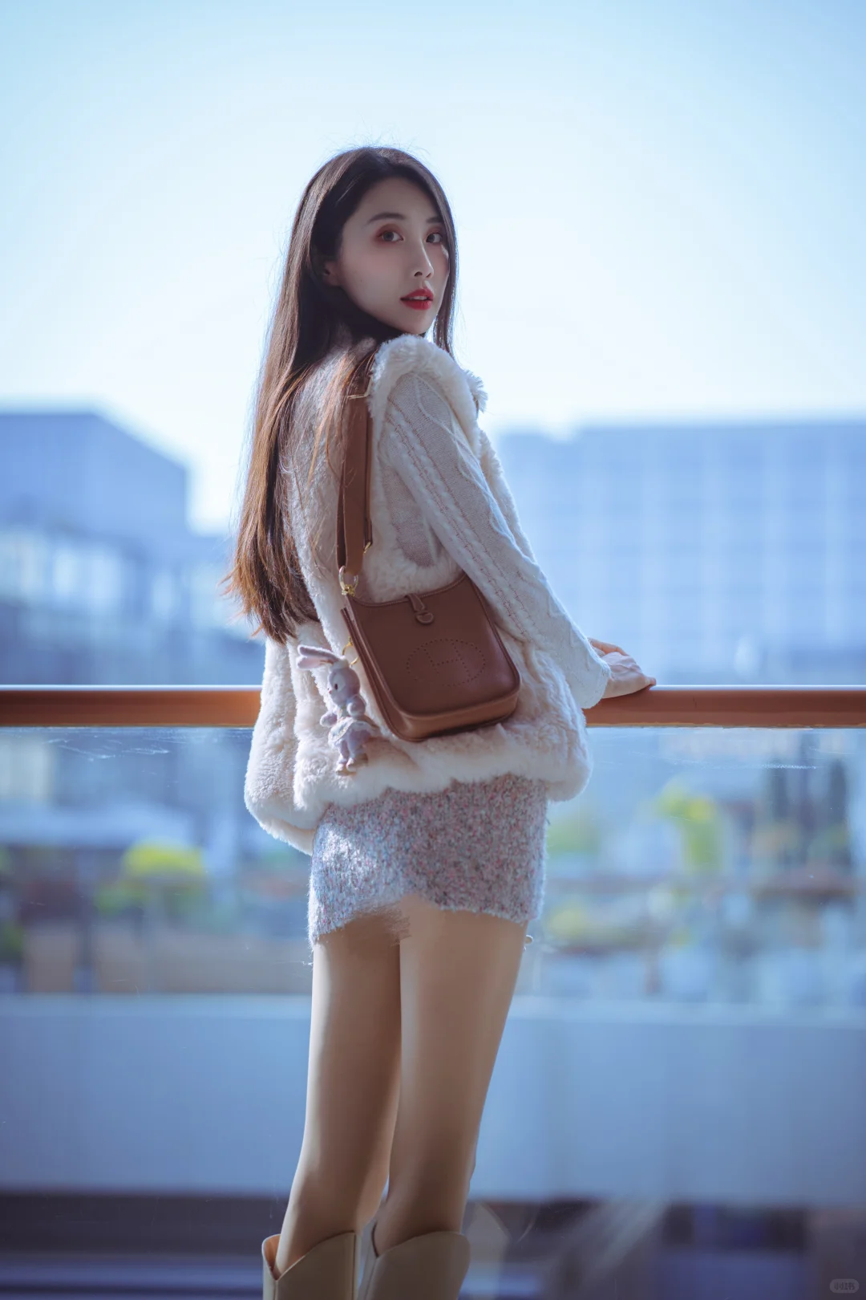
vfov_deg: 23.9
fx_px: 3067
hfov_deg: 16.1
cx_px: 433
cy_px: 650
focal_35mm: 85
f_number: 1.8
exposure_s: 1/1600
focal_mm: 85
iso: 100
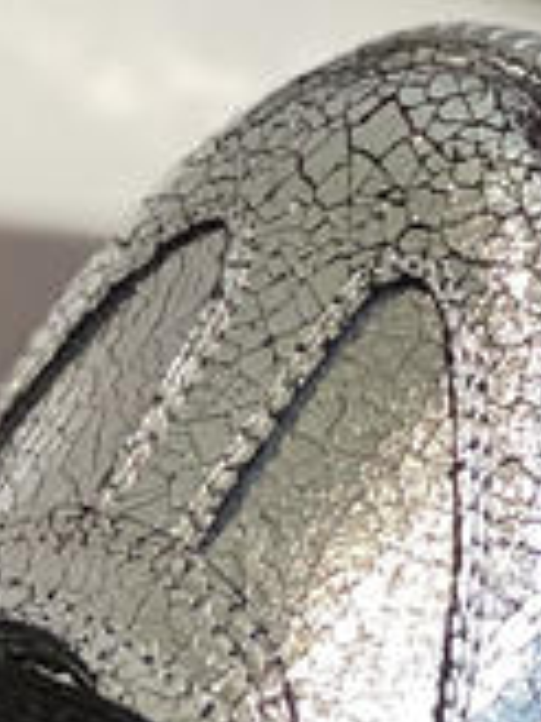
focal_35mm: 275
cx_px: 352
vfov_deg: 7.1
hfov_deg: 5.4
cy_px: -141
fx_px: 5730
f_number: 2
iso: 40
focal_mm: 6
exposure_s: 1/122
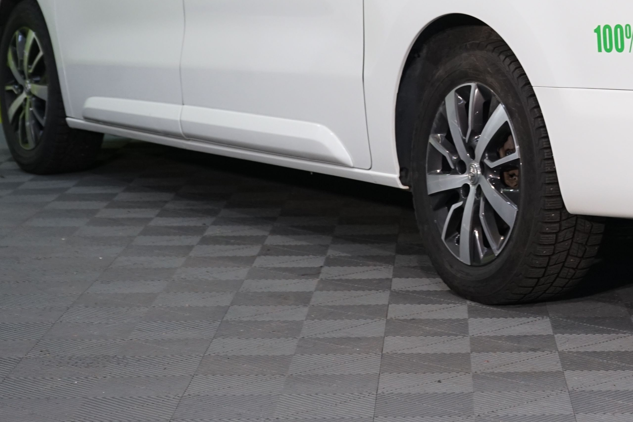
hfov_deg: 17.4
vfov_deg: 11.7
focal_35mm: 115
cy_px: -45
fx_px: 2022
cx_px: 608
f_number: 6.3
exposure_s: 1/30
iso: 800
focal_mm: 49
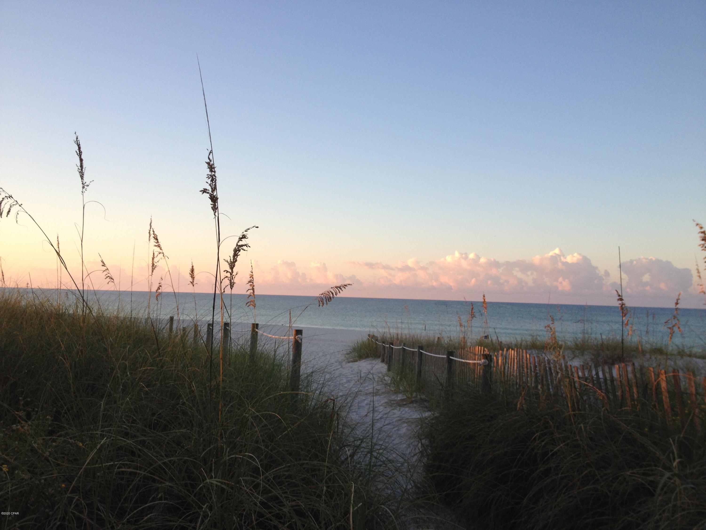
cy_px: 265
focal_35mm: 35
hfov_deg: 52.6
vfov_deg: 40.7
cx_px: 353
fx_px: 714
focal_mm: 4.28
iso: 50
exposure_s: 1/351
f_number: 2.4
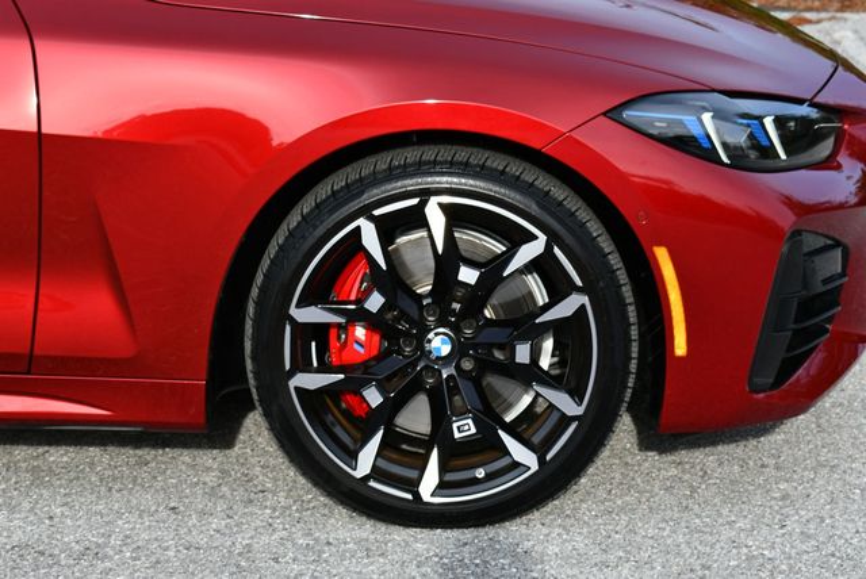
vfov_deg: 13.2
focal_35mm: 104
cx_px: 433
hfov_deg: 19.6
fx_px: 2504
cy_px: 290
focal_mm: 52
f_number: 8
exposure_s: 1/250
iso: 180
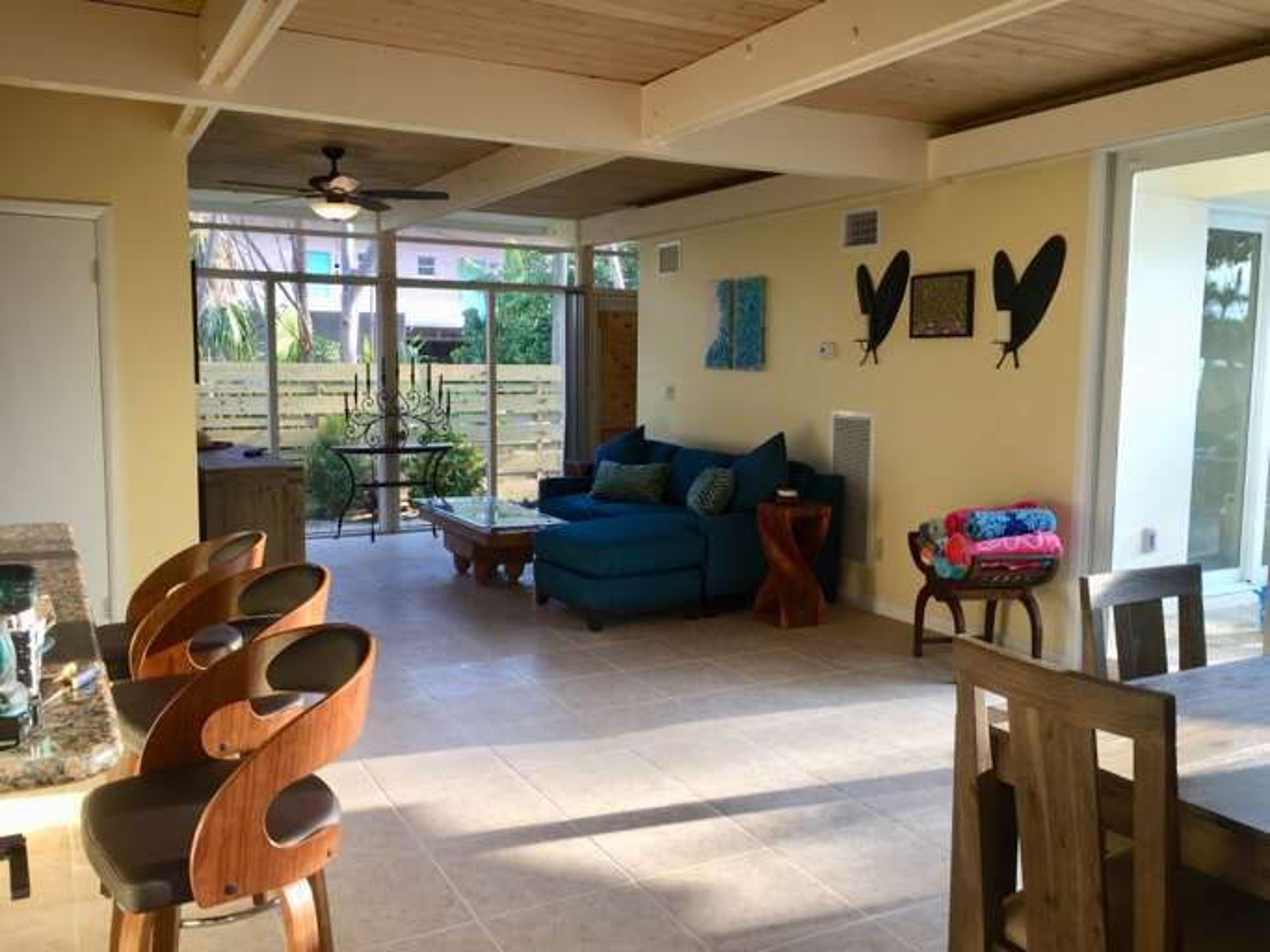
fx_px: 1064
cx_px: 635
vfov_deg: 48.2
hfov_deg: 61.7
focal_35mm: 29
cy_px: 476
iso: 32
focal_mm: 4.15
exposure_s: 1/128
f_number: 2.2
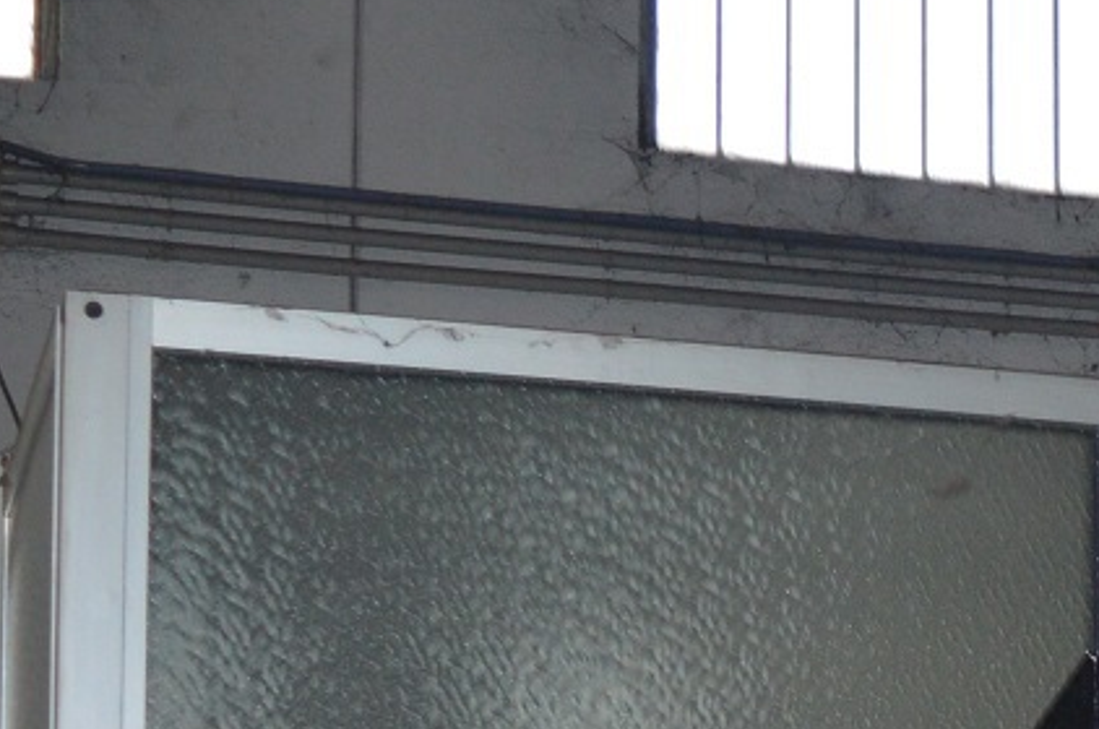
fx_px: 3902
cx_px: 1831
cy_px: 1230
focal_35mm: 128
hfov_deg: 14.5
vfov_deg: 10.2
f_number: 4
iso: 400
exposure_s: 1/80
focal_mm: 18
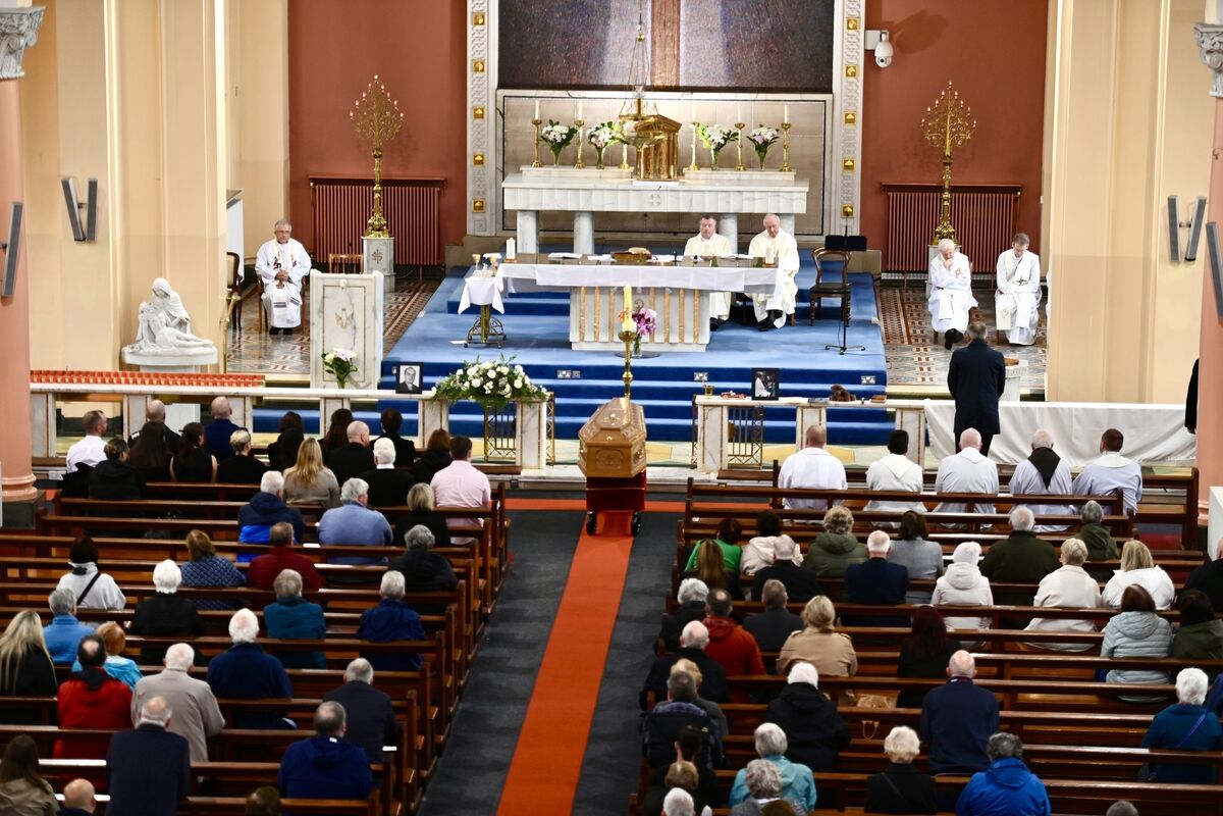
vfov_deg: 12.5
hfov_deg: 18.6
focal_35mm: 110
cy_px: 408
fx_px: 3737
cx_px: 612
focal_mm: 110
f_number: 3.5
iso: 800
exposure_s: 1/125
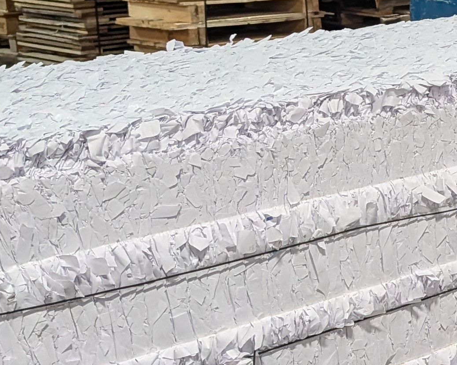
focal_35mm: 92
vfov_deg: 16.7
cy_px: 171
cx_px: 812
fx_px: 1244
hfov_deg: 17.2
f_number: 1.68
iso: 630
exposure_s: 1/120
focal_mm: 6.9
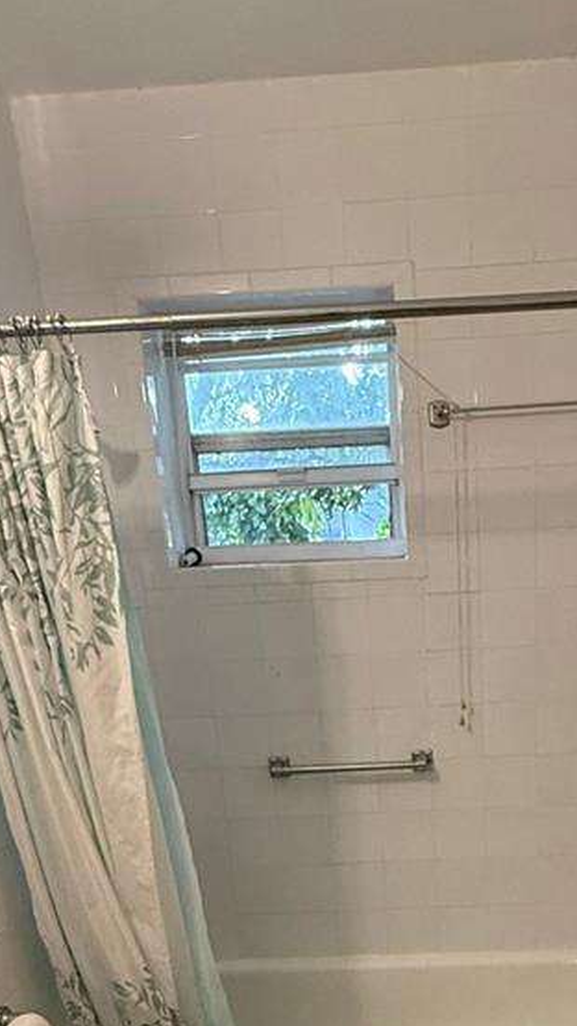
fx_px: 898
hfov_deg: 35.1
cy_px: 856
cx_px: 405
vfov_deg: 54.4
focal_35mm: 33
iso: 500
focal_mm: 2.22
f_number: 2.2
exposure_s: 1/120
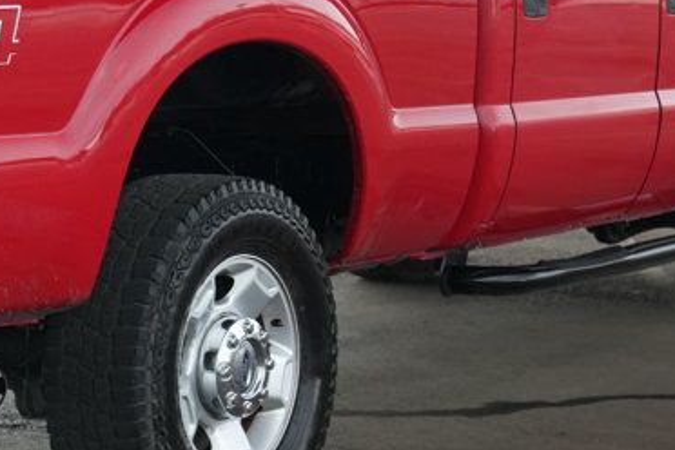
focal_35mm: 124
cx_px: 120
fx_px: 2325
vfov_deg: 11.0
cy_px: 171
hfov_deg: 16.4
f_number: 4
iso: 500
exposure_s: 1/60
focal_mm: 30
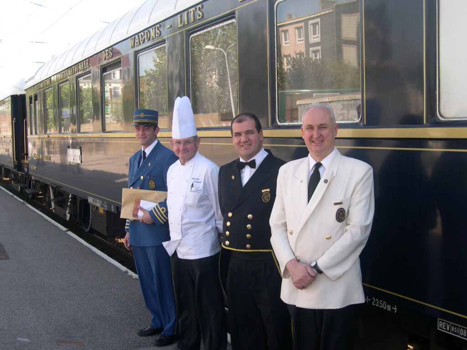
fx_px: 567
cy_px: 175
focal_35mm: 42
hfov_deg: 44.8
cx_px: 234
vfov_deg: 34.3
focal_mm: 9
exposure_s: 1/358
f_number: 2.9
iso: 100
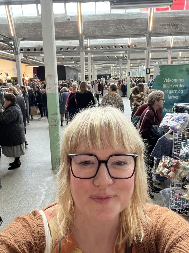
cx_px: 94
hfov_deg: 46.8
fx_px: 218
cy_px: 126
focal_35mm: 30
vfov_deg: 60.0
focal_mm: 2.71
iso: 250
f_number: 2.2
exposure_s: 1/50
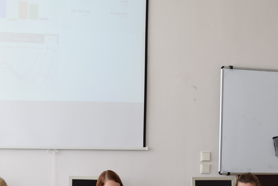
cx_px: 193
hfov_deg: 20.1
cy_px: 176
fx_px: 780
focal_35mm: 101
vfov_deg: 13.4
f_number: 4.5
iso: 100
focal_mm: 35
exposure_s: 1/80
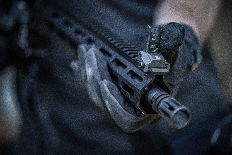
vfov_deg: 13.0
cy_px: 78
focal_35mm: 105
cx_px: 116
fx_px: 677
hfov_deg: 19.5
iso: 500
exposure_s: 1/250
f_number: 3
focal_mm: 105
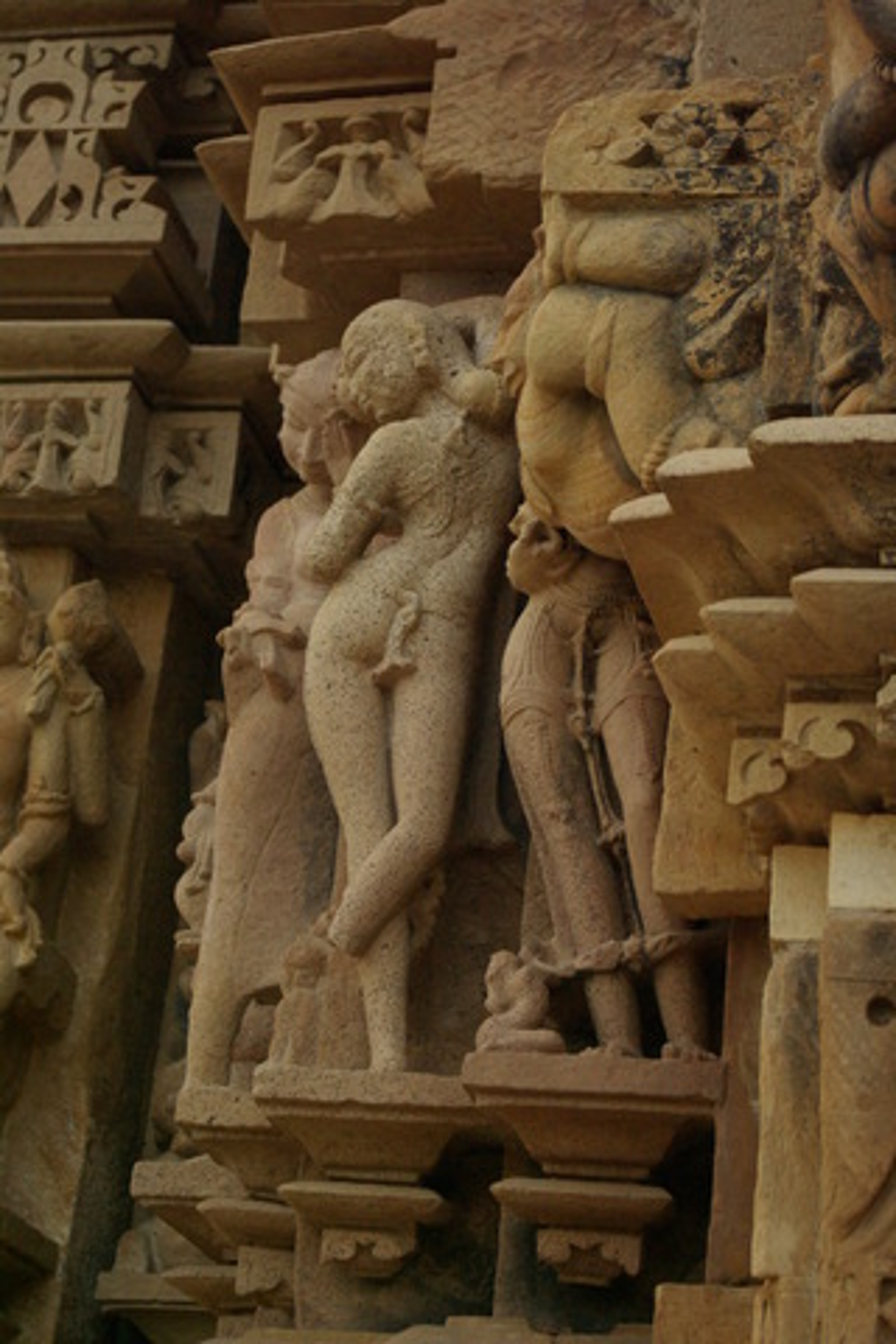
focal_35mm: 82
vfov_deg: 24.6
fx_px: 3080
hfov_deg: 16.6
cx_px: 448
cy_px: 672
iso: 800
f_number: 5.6
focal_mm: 55
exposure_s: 1/30
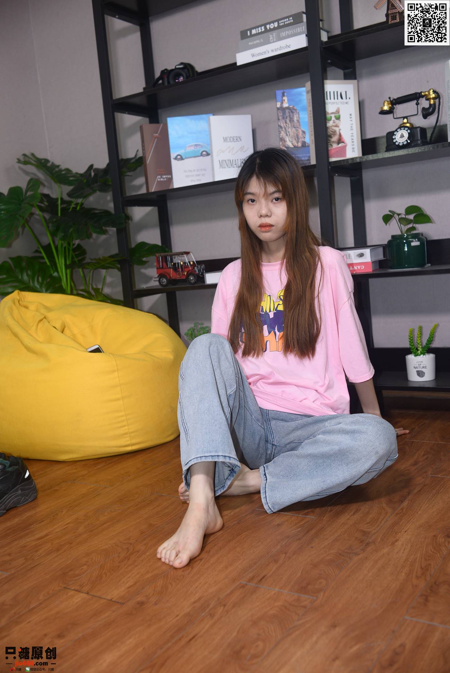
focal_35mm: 35
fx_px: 655
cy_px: 336
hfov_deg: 37.9
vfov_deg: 54.4
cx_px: 225
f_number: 5
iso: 500
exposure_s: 1/125
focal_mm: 35
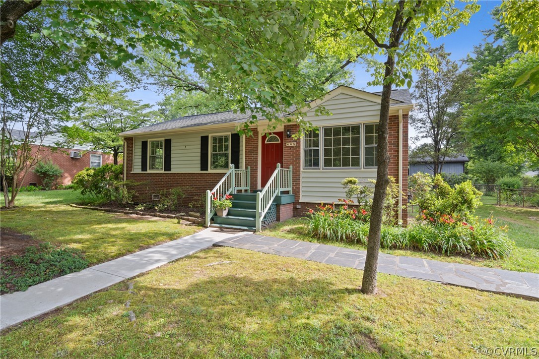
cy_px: 180
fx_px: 247
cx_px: 270
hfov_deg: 95.0
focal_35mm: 16
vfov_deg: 72.1
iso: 100
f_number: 8
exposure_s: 1/20
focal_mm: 11
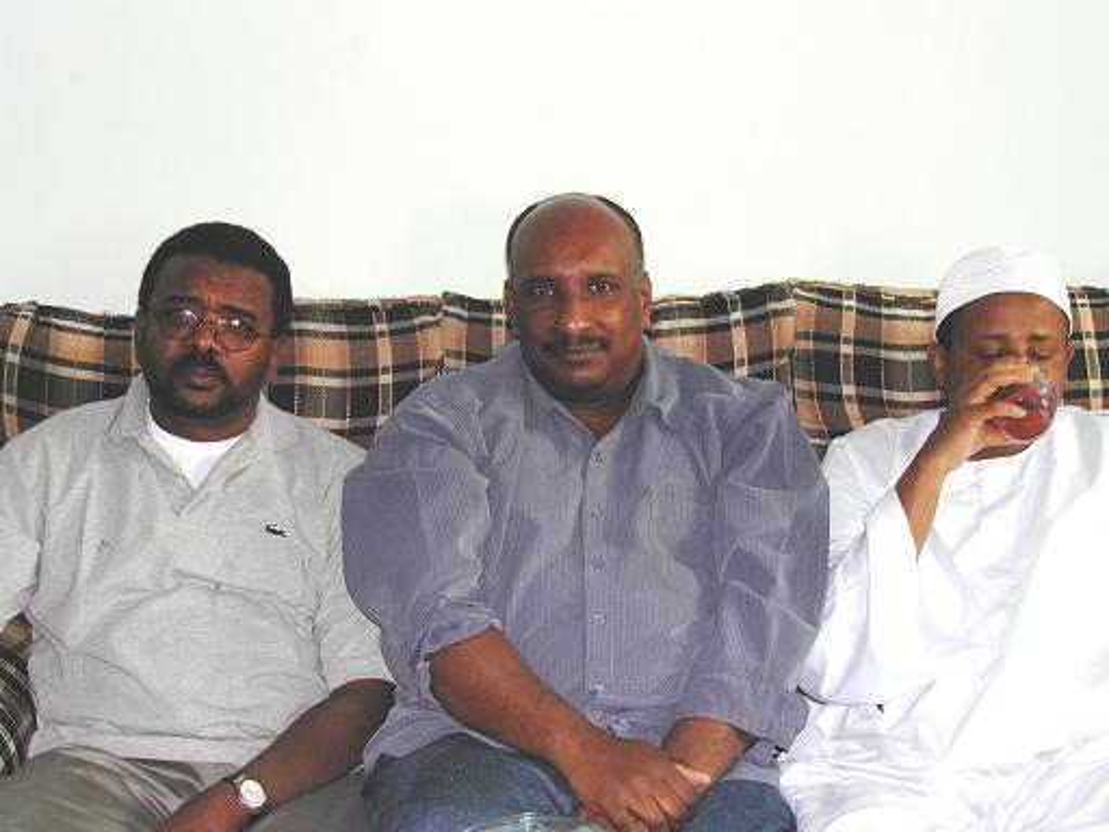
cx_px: 554
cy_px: 416
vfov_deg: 37.7
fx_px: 1217
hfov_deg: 49.0
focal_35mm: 38
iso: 100
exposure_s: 1/60
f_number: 2.8
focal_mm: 8
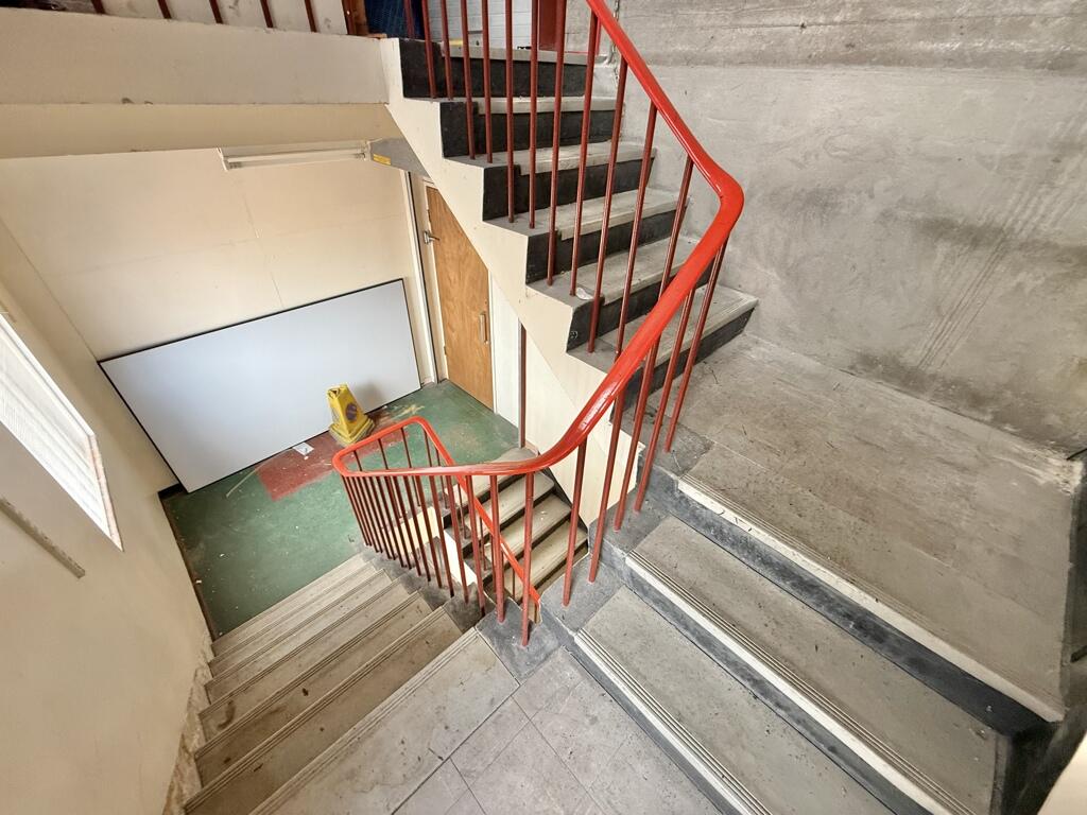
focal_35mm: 14
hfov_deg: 102.1
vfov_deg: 85.7
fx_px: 440
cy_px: 408
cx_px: 544
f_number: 2.2
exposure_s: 1/99
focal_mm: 2.22
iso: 250
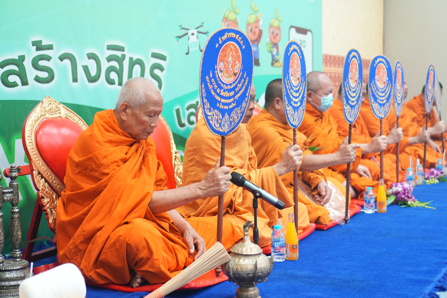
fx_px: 652
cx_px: 224
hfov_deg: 37.9
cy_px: 149
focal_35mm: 52
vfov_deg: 25.8
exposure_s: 1/100
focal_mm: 35
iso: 1600
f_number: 2
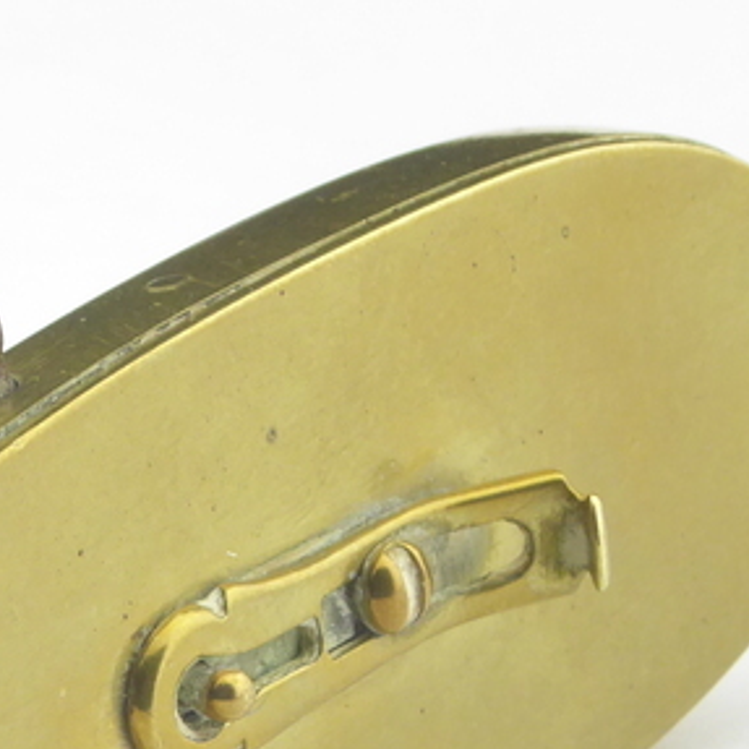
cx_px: -29
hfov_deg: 4.6
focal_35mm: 382
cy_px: 634
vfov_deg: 4.6
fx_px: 9351
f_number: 5.2
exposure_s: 1/50
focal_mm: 22.3
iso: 200
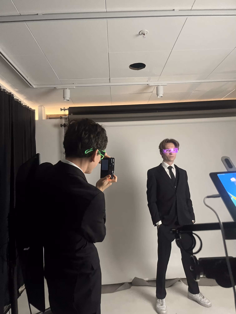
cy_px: 157
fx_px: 236
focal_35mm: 26
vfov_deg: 67.3
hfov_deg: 53.1
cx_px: 118
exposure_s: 1/40
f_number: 1.6
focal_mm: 5.1
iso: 500
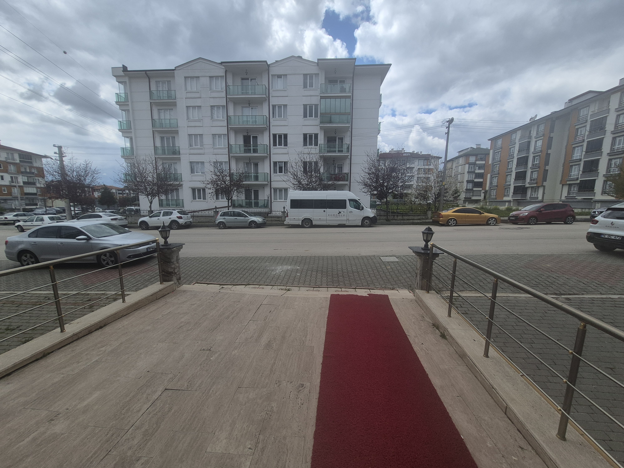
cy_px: 234
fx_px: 234
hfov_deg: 106.2
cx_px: 312
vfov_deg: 89.9
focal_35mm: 13
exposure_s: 1/2544
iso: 50
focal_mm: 1.74
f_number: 2.2
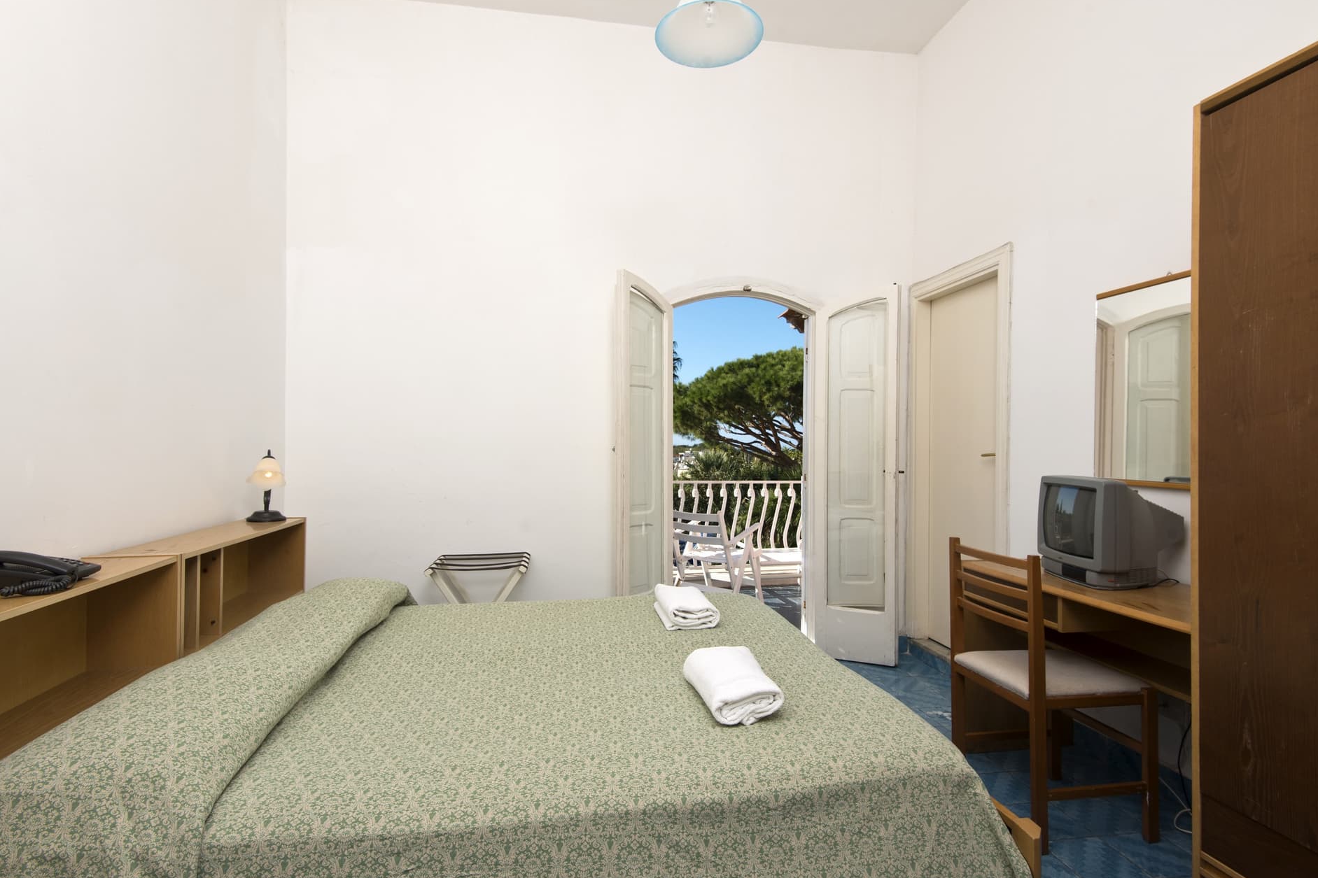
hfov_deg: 93.3
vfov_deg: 70.4
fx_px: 622
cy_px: 428
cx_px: 666
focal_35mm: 17
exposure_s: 1/160
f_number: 9
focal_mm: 16
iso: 100
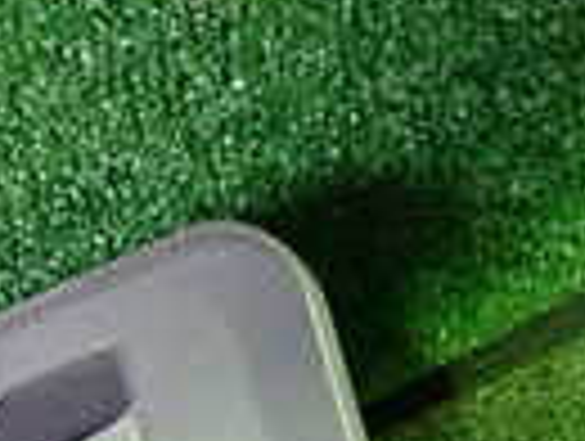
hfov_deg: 13.5
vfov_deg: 9.8
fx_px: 2336
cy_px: 945
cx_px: -261
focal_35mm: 138
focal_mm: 5.4
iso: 640
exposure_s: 1/30
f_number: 2.3
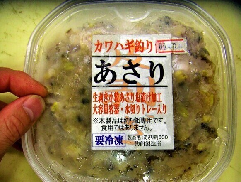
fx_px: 265
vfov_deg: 37.8
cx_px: 120
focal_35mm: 38
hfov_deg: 48.9
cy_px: 91
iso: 200
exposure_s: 1/60
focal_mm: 6.3
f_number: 3.4
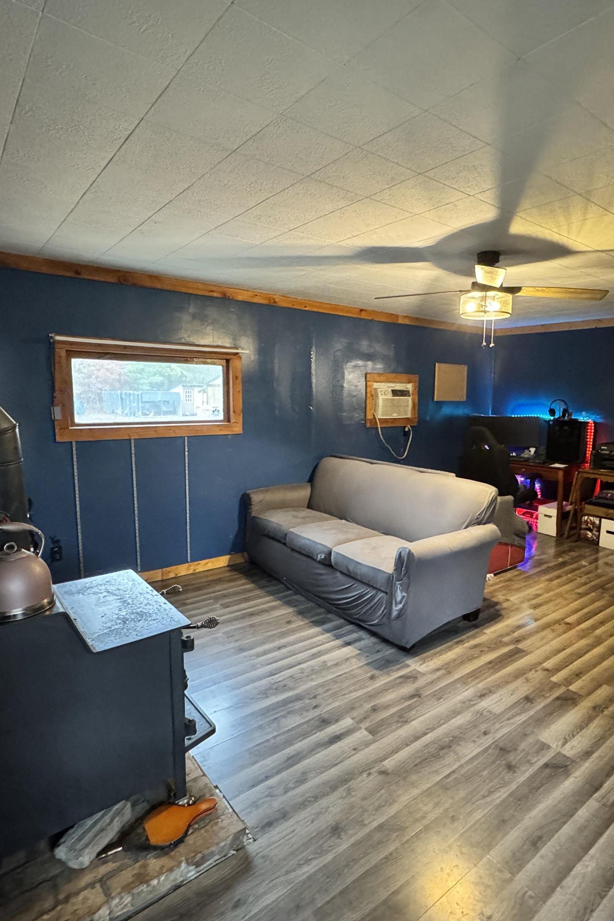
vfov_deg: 84.0
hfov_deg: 61.6
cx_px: 352
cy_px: 457
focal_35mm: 20
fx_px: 512
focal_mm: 2.22
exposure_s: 1/40
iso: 1250
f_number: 2.2
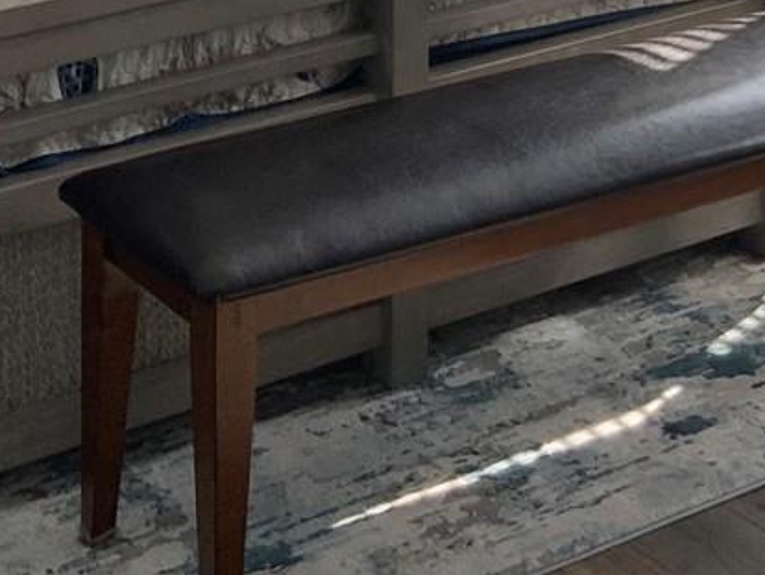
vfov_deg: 12.1
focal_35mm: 112
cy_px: -475
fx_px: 2477
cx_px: 214
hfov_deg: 17.5
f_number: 1.8
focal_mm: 3
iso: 40
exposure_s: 1/122
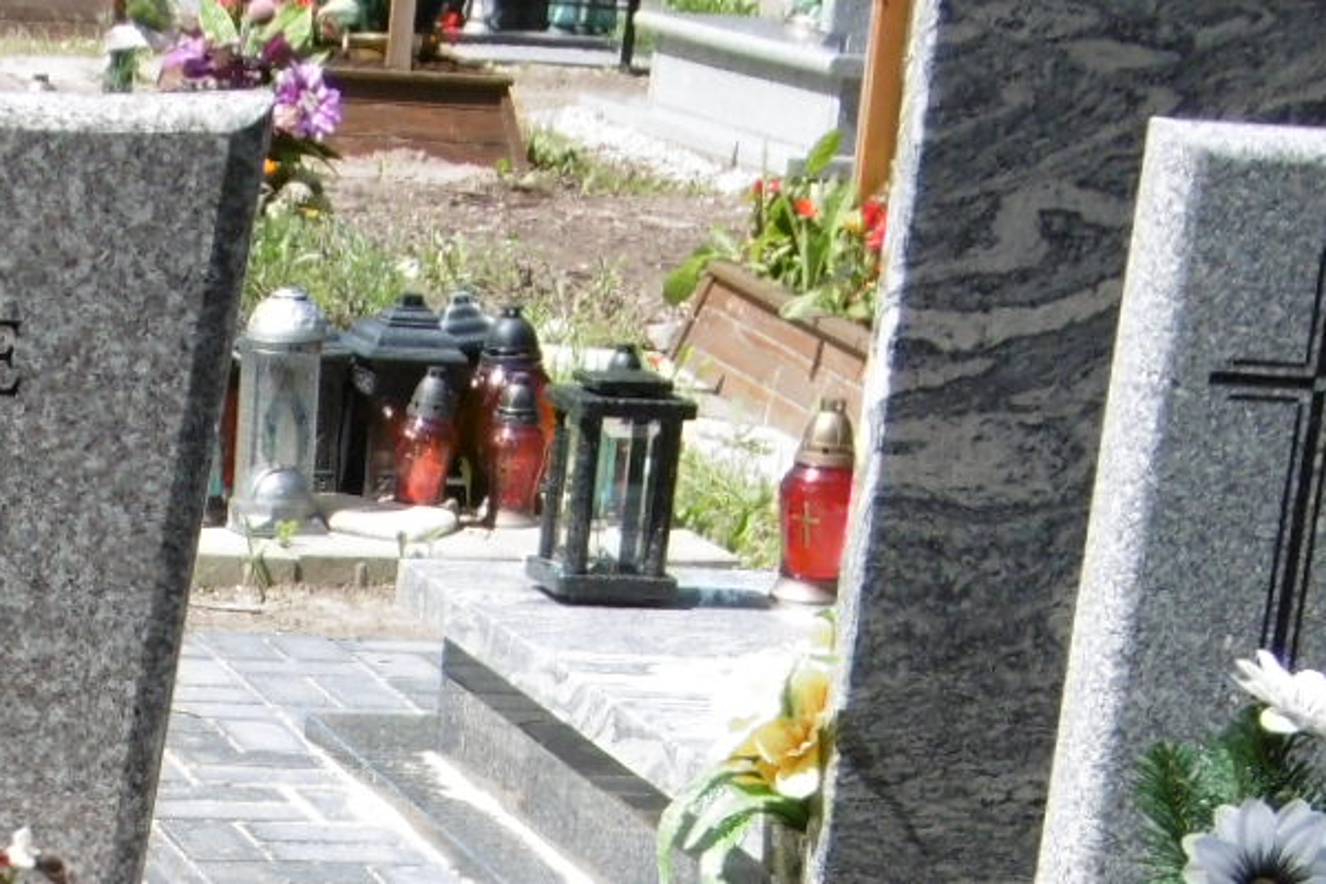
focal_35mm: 135
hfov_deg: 14.8
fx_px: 4972
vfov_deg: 9.7
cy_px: 1520
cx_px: -170
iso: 100
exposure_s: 1/500
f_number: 3.7
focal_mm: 6.8
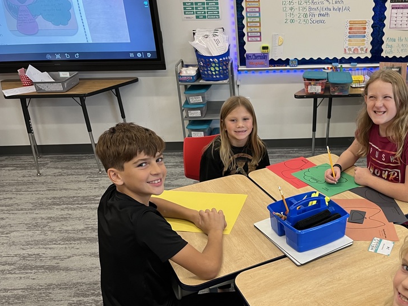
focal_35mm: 37
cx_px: 288
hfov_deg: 48.8
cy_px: 181
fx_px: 436
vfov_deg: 38.5
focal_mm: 5.1
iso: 125
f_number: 1.6
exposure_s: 1/60
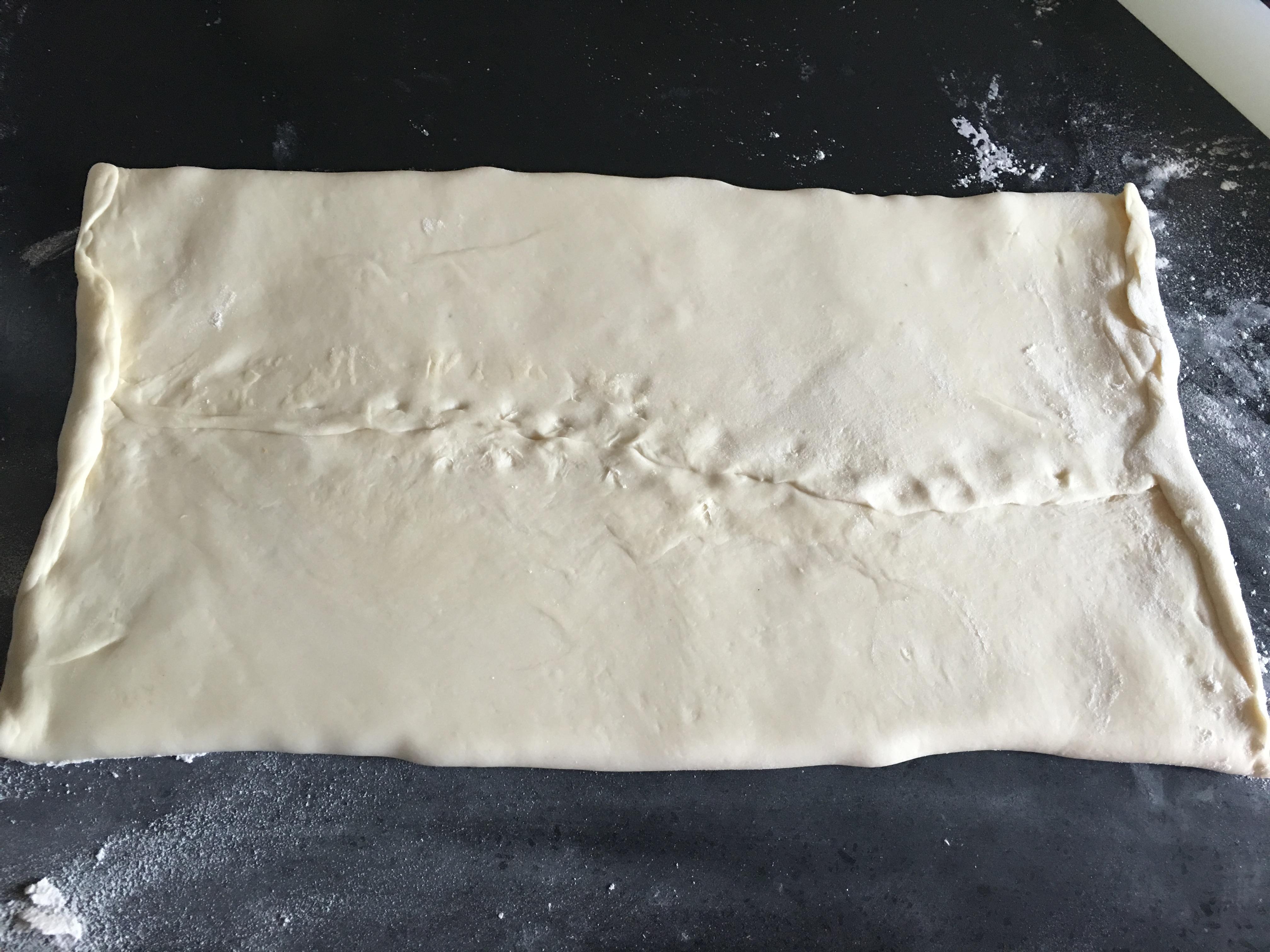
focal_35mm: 29
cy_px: 476
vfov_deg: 48.2
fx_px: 1064
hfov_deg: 61.7
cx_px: 635
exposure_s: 1/17
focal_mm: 4.15
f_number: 2.2
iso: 80
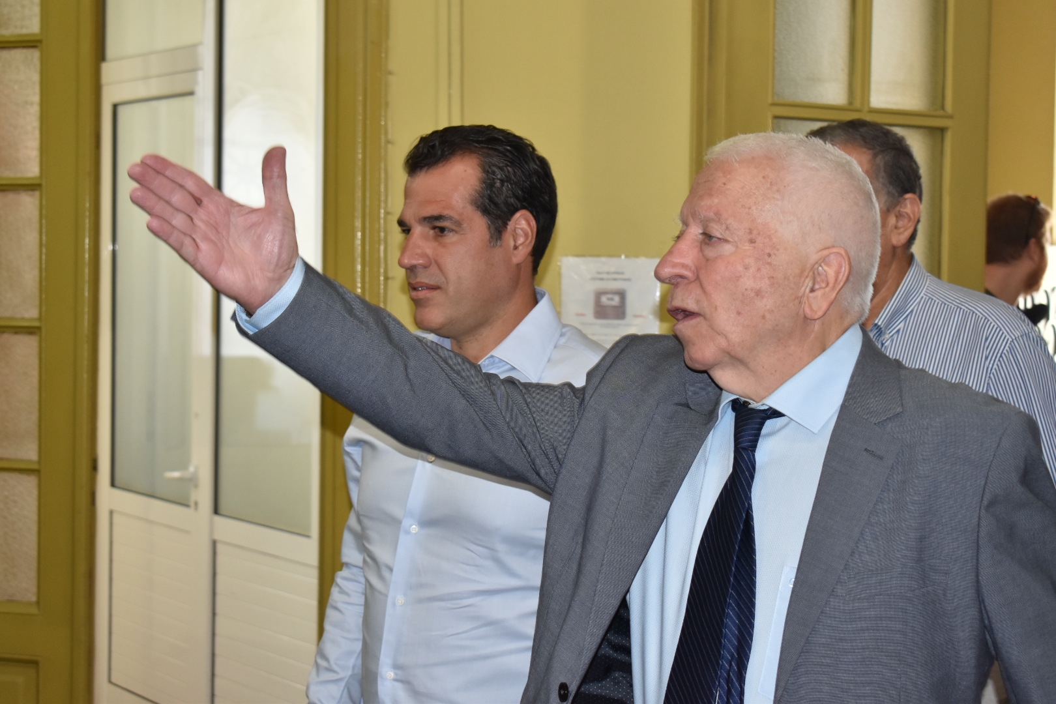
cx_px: 528
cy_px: 352
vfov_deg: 18.9
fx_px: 2112
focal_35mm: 72
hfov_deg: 28.1
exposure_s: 1/100
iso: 800
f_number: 5.3
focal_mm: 48
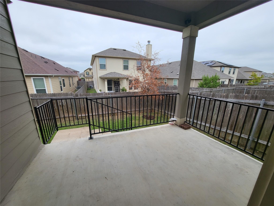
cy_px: 103
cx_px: 137
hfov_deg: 106.2
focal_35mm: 13
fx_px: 103
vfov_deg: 89.9
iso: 32
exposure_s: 1/249
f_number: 2.2
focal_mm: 1.74
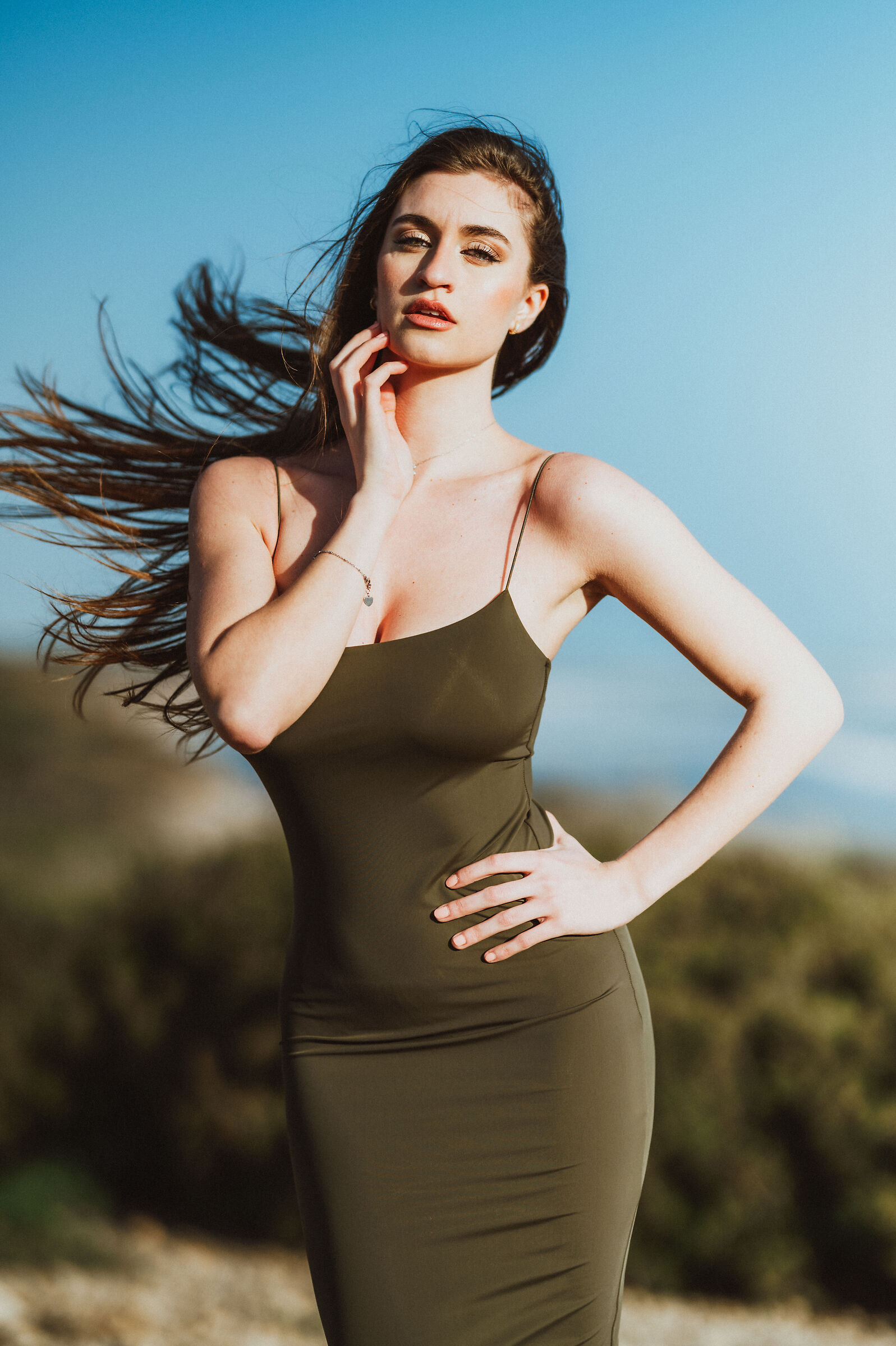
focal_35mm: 85
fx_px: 3177
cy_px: 673
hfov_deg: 16.1
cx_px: 448
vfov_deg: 23.9
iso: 100
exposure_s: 1/8000
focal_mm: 85
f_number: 1.6
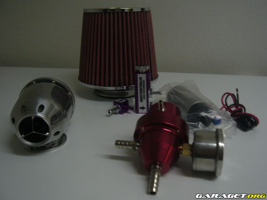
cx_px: 134
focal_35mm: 35
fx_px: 270
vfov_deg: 40.7
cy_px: 100
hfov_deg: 52.6
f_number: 2.8
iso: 200
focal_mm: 5.8
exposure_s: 1/8
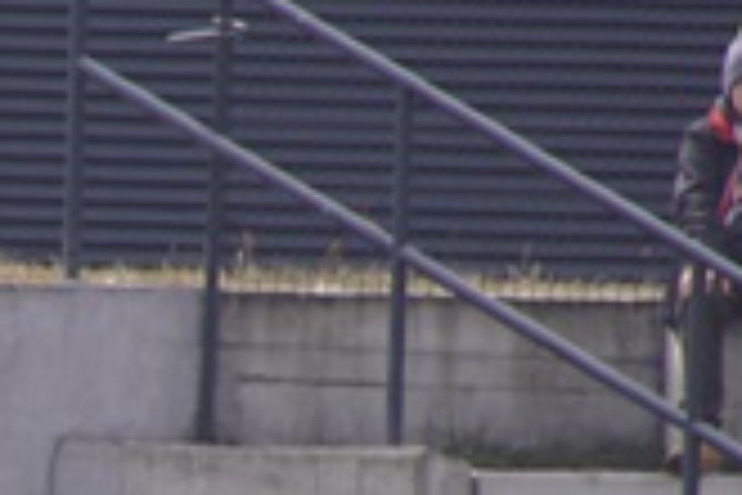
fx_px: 33717
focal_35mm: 1636
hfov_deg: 1.3
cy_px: 902
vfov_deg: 0.8
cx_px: -603
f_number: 6.3
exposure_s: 1/320
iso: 160
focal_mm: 180
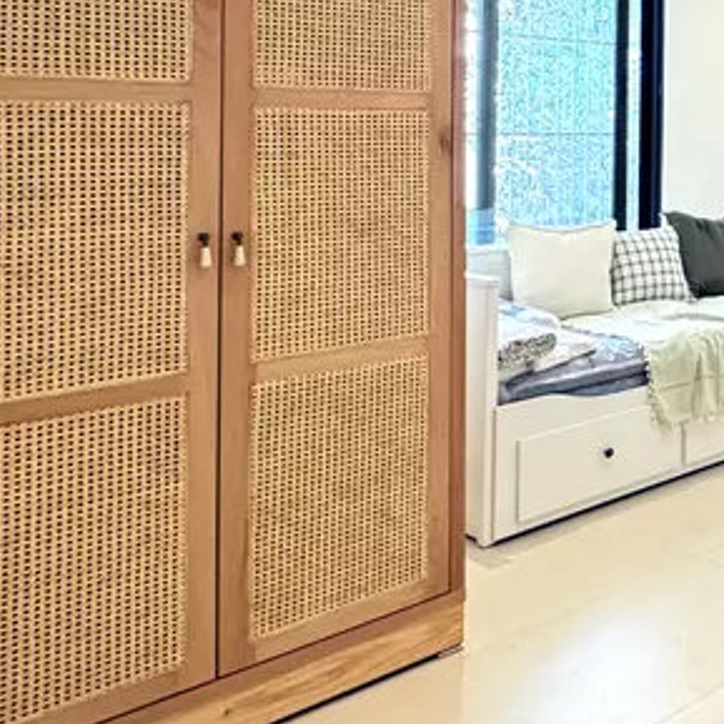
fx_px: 947
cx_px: 976
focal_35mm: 40
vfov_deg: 40.0
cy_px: 135
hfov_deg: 31.0
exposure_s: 1/50
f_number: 2.2
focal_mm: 2.22
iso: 320
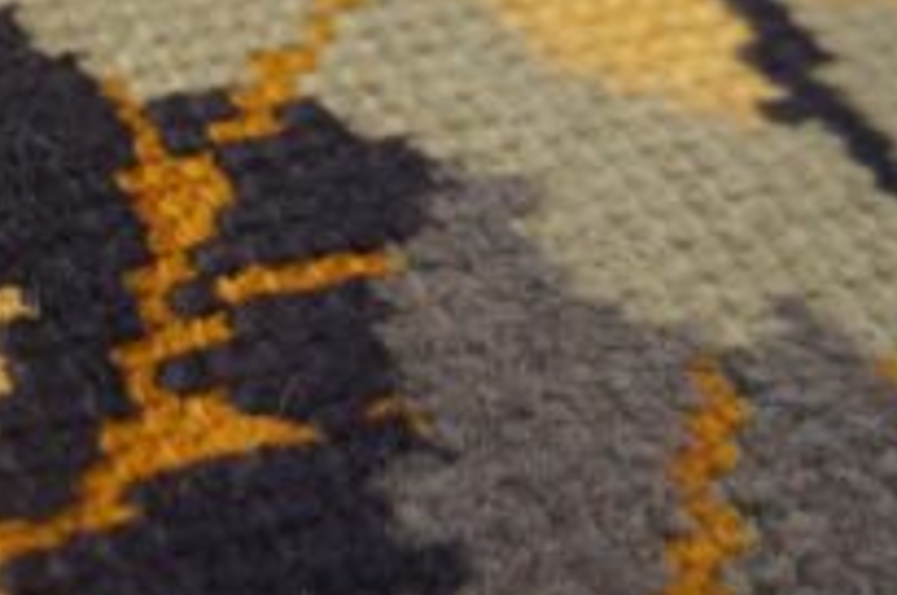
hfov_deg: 21.8
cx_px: -123
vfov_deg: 15.4
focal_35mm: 88
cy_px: 199
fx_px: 2189
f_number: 4
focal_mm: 20
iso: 1000
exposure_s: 1/60
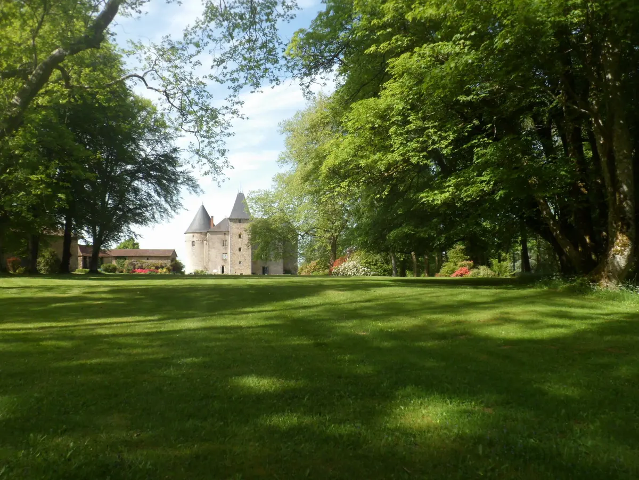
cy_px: 240
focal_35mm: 27
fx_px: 498
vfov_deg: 51.4
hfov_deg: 65.3
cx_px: 320
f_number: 3.3
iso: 80
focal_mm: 4.9
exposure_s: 1/500
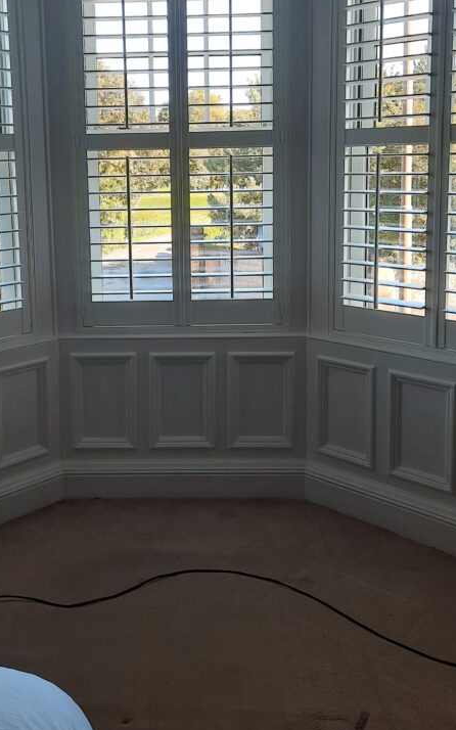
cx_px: 174
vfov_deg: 50.8
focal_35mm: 38
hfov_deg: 33.4
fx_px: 756
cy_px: 254
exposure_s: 1/50
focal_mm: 4.6
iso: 40
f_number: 2
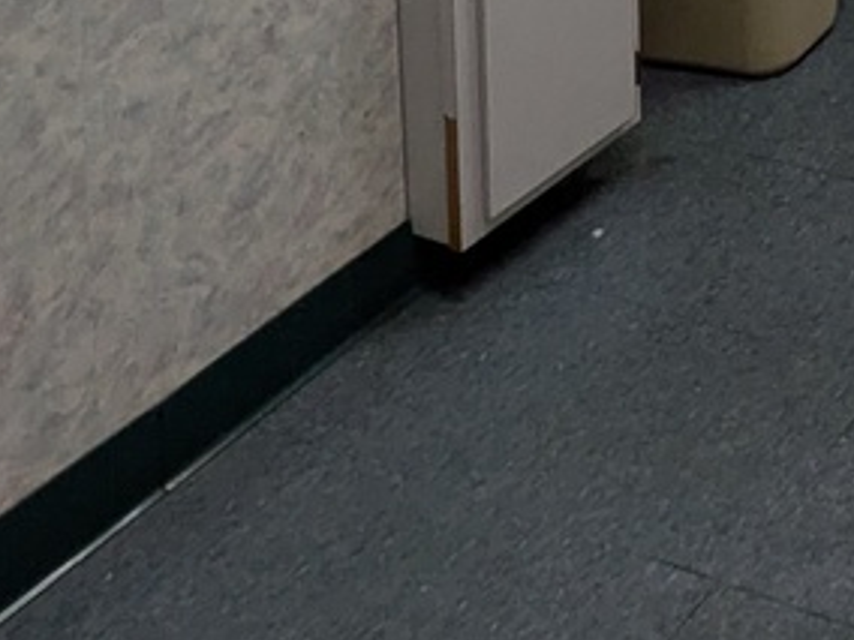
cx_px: 1347
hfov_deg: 21.8
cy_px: -802
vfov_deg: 14.9
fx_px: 1752
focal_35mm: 71
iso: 68
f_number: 2.2
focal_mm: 1.83
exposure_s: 1/120
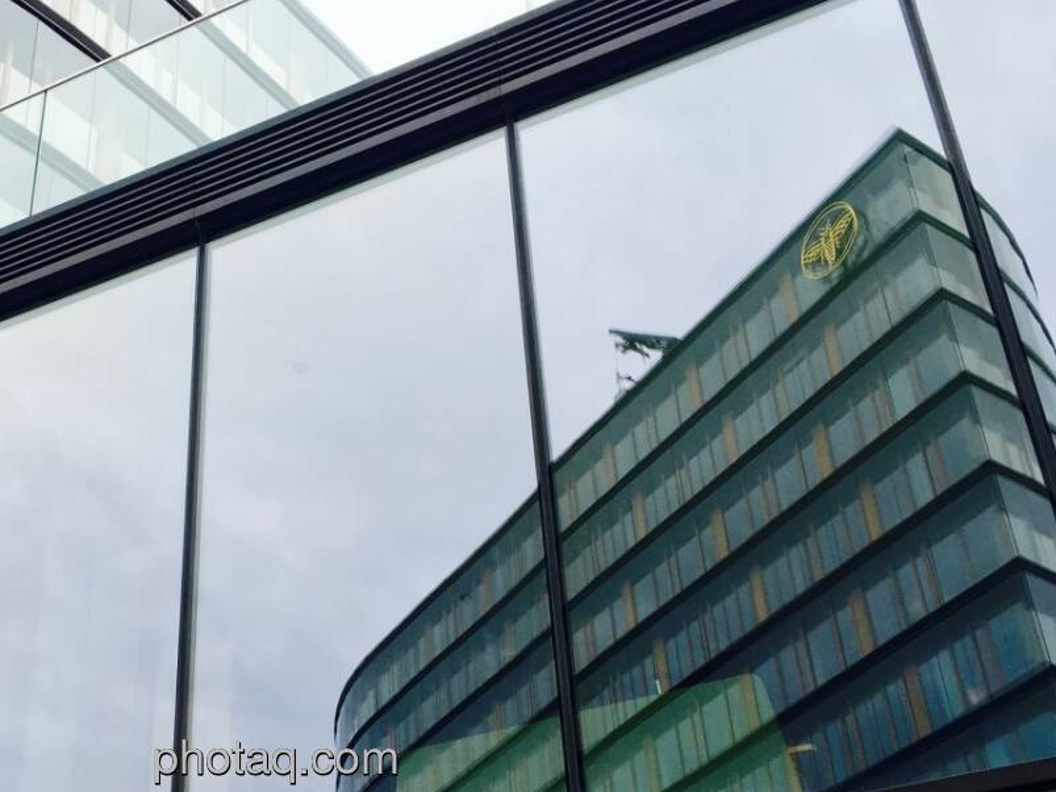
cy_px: 656
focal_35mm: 52
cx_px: 296
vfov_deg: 27.4
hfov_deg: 36.2
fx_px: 1586
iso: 25
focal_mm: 4.15
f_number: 2.2
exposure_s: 1/288
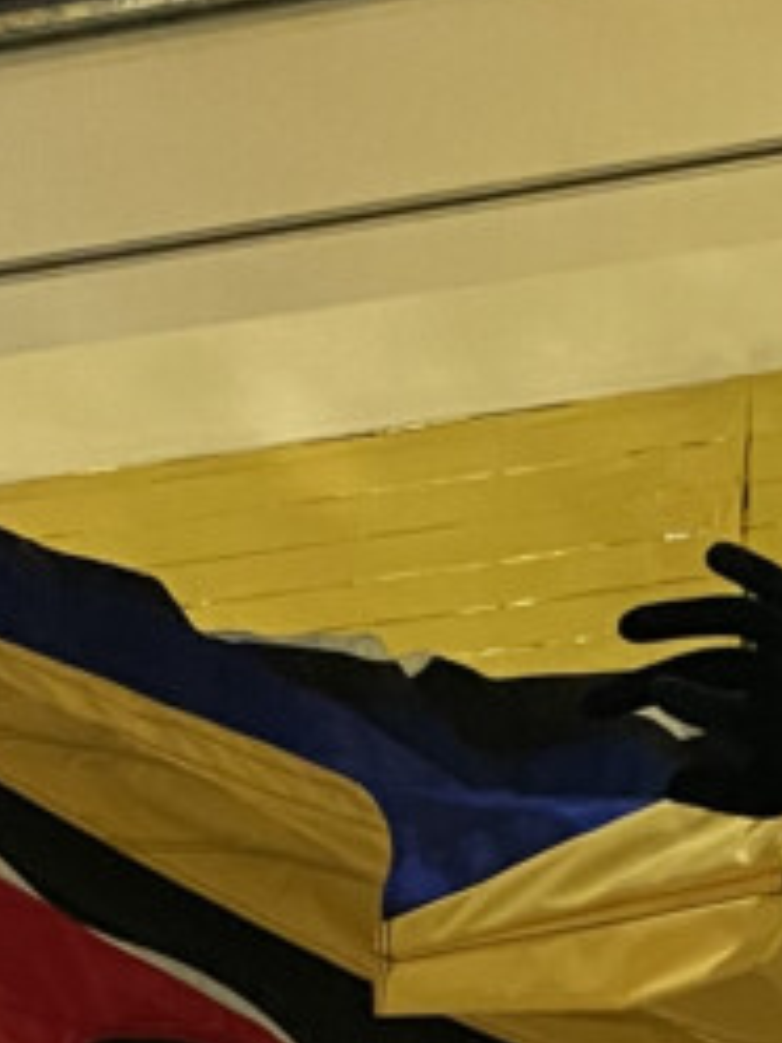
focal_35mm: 143
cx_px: 723
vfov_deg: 12.5
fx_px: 4307
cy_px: 1932
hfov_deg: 10.3
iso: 320
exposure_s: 1/50
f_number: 1.6
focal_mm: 4.2
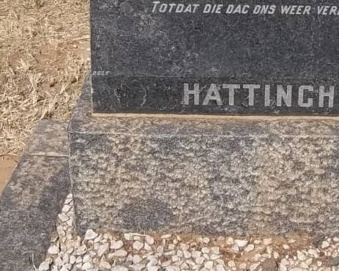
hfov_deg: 23.4
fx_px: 812
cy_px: -34
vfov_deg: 18.2
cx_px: 235
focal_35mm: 81
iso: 80
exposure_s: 1/800
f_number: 5.5
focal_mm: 5.7
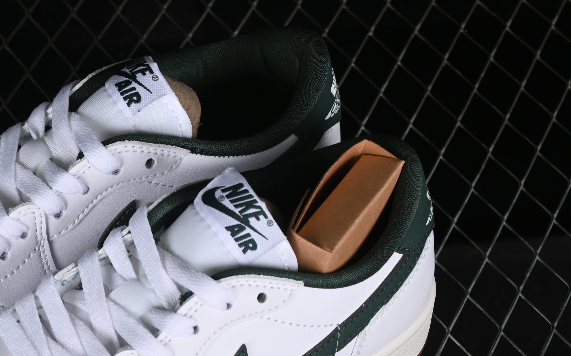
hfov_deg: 16.7
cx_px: 96
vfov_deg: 10.5
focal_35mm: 124
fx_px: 1928
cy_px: 294
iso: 125
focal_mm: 47
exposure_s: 1/160
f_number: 7.1
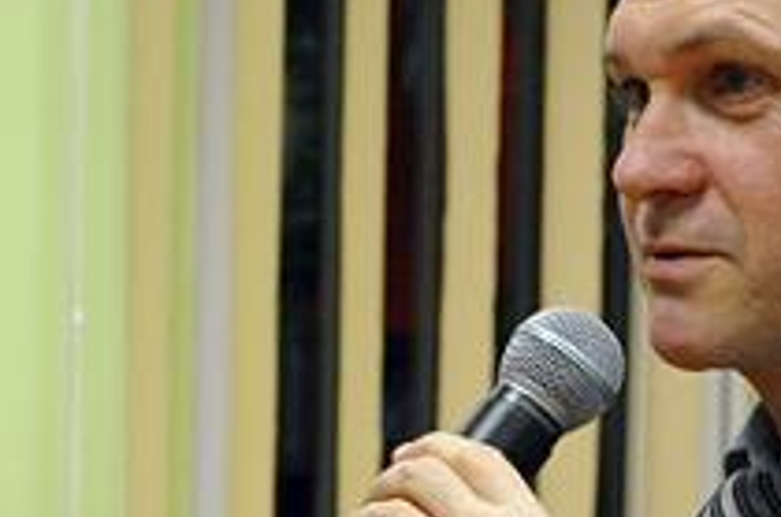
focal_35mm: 316
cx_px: 539
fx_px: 6840
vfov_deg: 4.3
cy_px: 709
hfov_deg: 6.5
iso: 2000
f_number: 5
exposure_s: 1/80
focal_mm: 52
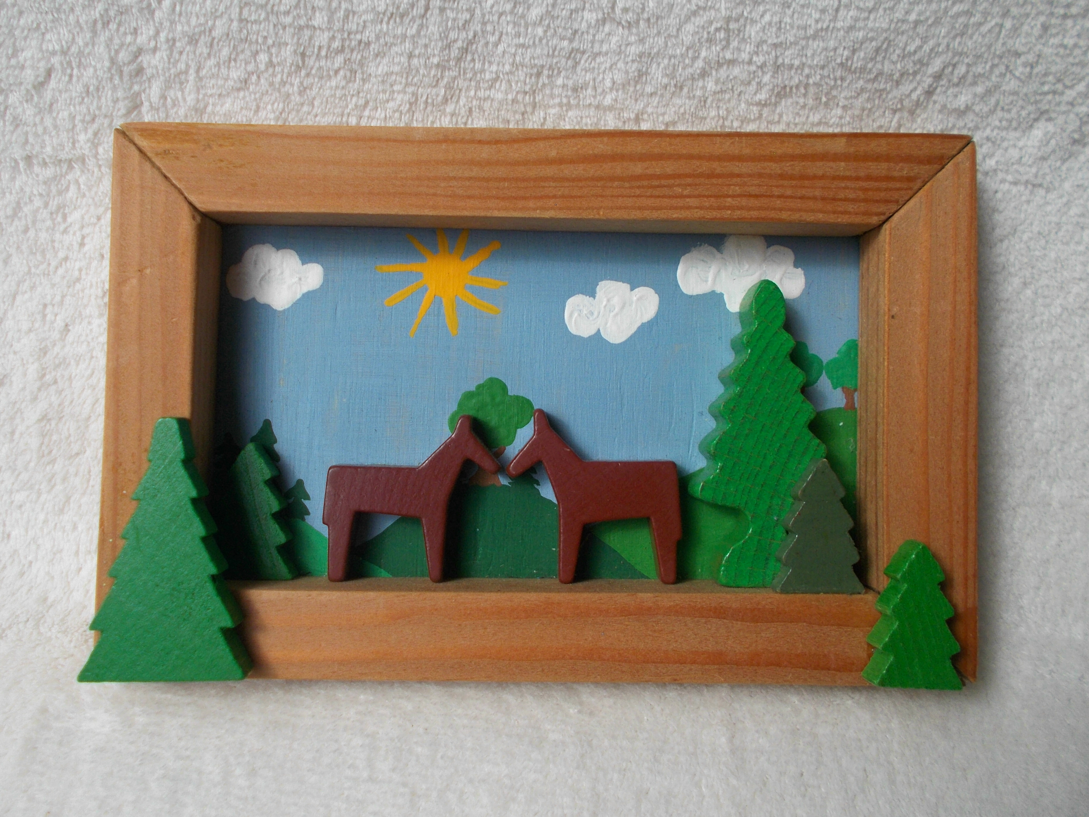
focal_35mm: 26
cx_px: 544
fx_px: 818
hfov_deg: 67.3
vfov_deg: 53.1
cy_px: 408
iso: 80
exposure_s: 1/160
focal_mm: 4.6
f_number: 8
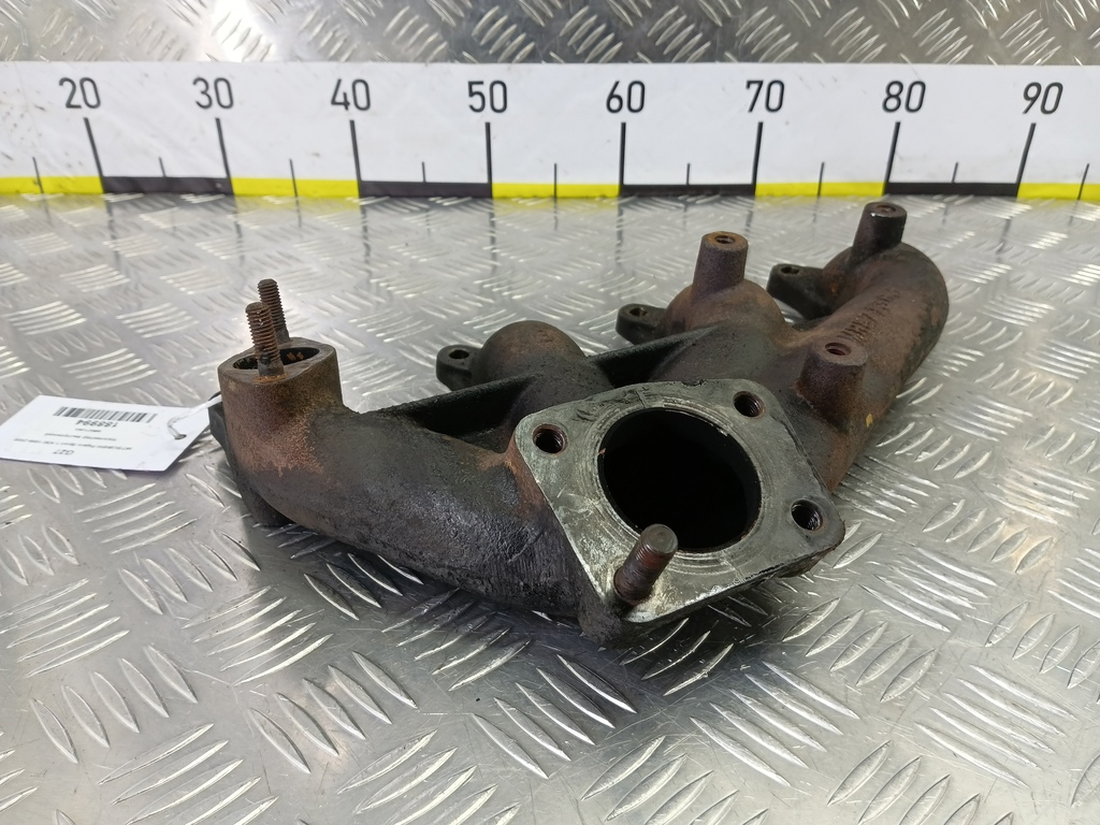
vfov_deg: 58.9
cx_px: 550
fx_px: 731
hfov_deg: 73.9
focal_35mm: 23
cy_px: 412
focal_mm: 4.11
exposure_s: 1/50
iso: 169
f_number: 1.6
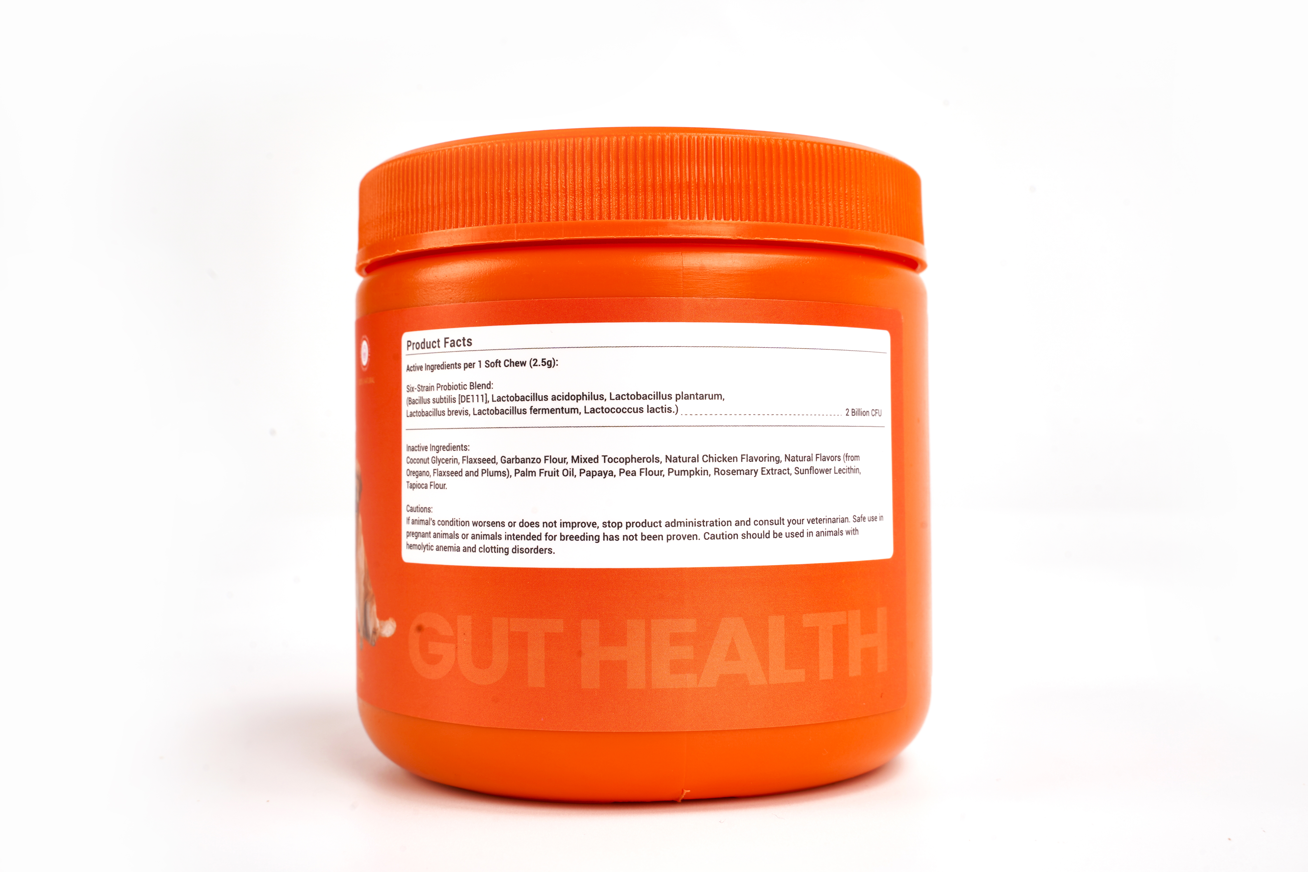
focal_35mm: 41
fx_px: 1490
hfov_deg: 47.4
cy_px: 436
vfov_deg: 32.6
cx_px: 654
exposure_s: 1/80
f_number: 16
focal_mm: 41
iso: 100
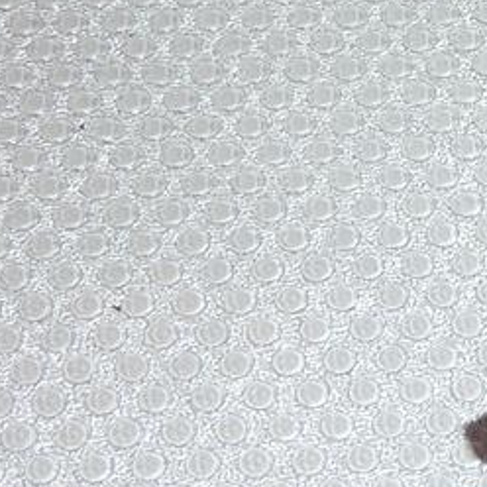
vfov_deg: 11.1
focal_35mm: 153
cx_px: 776
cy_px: -149
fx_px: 2435
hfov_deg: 10.9
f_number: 3.7
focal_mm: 6.9
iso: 100
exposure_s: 1/125
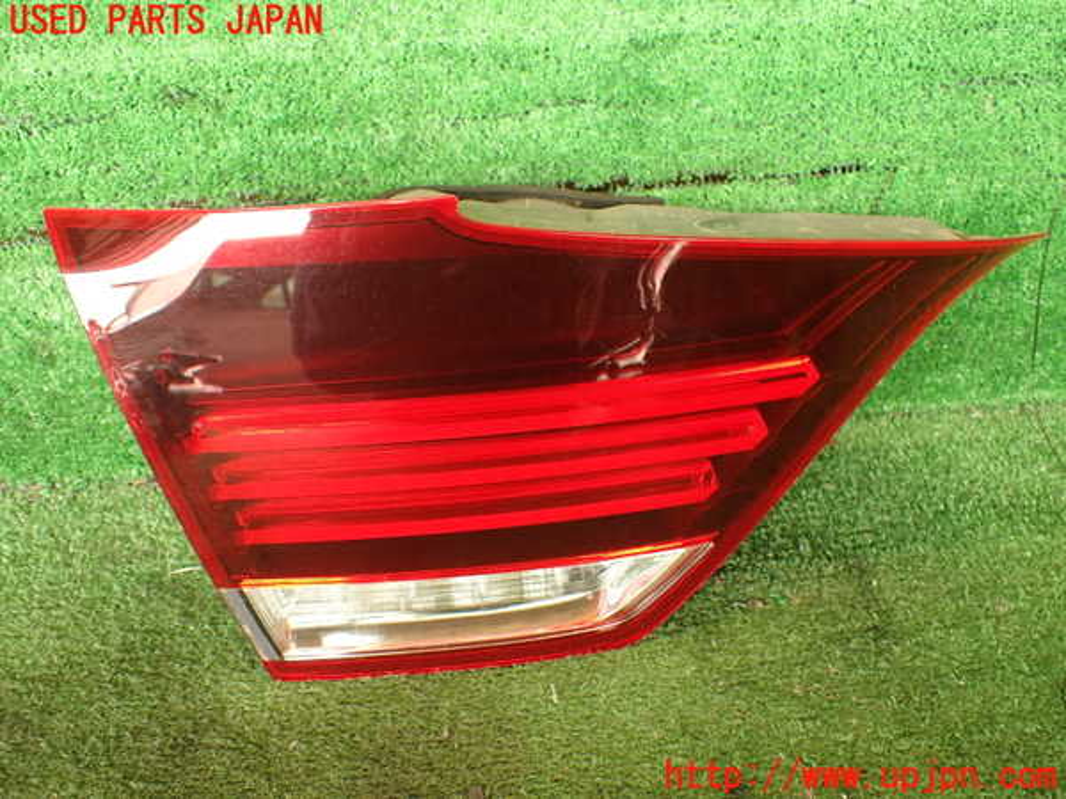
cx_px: 533
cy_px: 400
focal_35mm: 32
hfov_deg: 56.8
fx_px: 985
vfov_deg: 44.2
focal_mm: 5.79
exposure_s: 1/30
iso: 200
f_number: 2.4
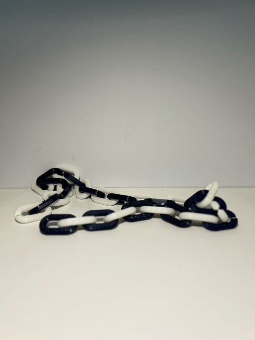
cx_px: 128
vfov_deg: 67.3
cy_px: 170
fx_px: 255
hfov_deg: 53.1
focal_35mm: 26
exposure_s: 1/60
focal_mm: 5.7
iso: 250
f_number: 1.5
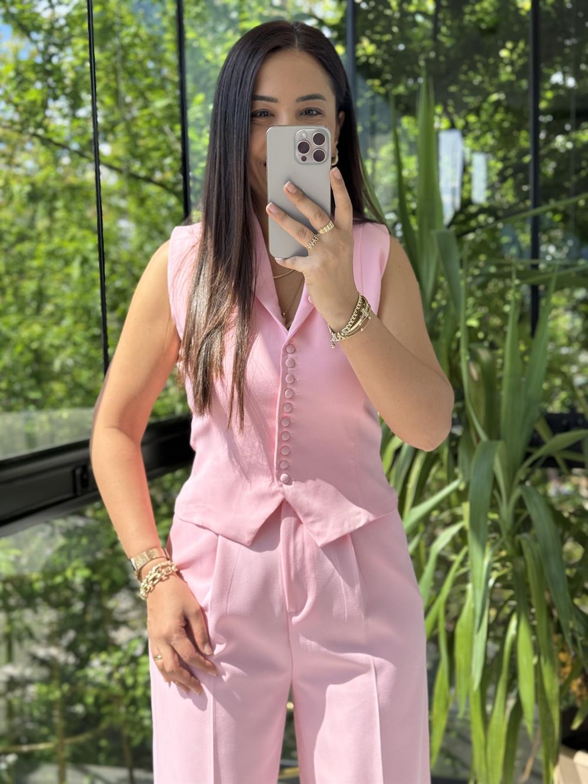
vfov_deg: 39.7
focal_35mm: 48
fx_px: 1087
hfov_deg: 30.3
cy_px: 392
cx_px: 294
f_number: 1.78
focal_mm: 6.76
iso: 64
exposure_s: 1/394
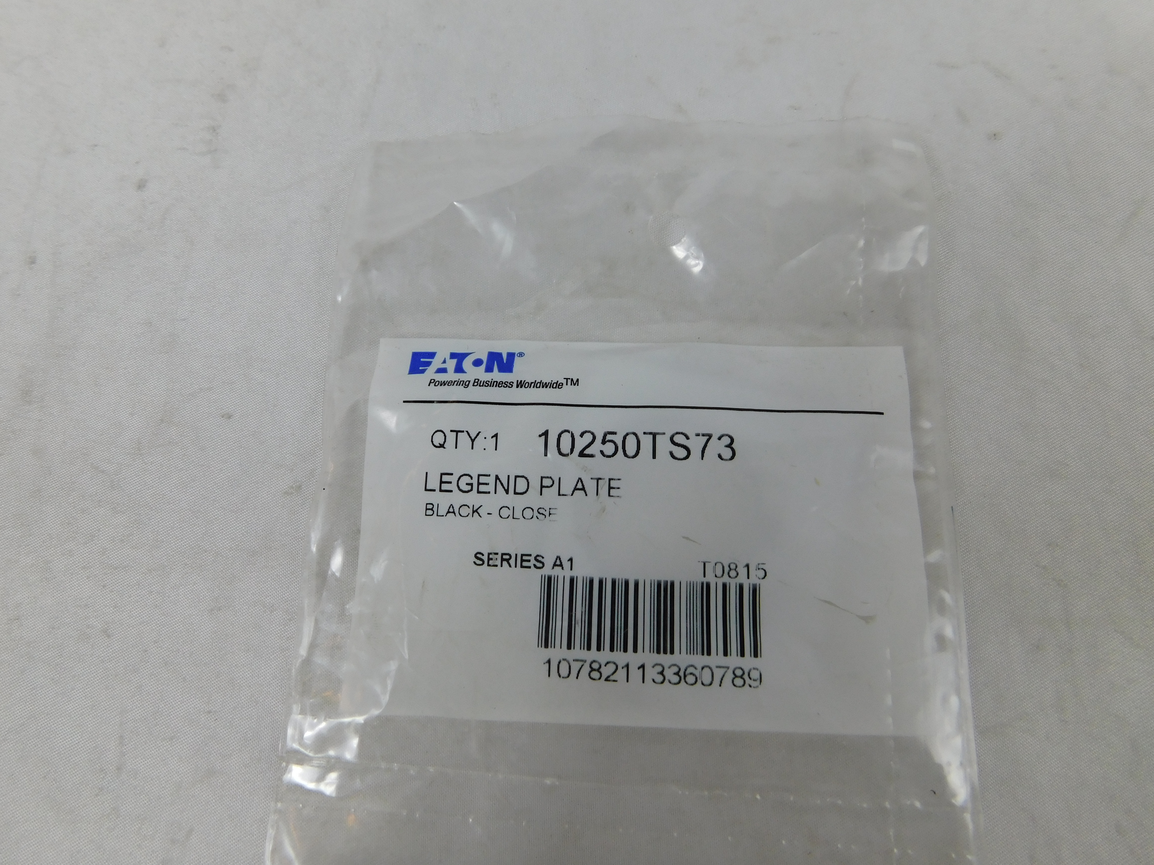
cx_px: 577
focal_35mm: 23
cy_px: 432
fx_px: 767
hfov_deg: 73.9
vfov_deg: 58.9
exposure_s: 1/100
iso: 125
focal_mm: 4
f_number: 3
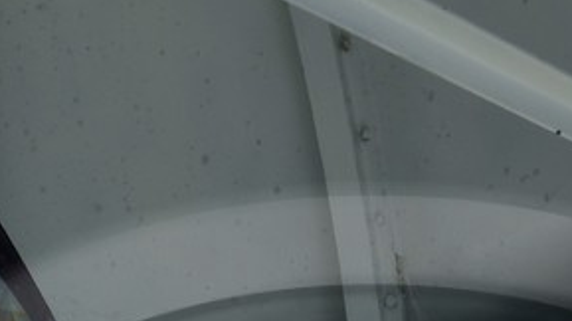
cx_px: 374
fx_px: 1318
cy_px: 1016
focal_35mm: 87
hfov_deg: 24.4
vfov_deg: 9.8
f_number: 18
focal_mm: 15
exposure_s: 1/160
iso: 200
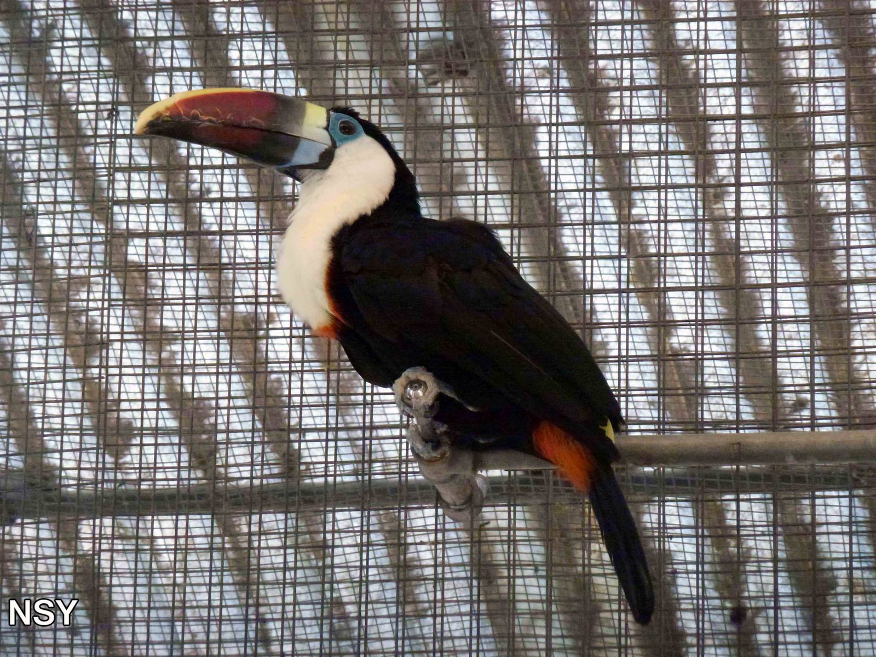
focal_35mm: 249
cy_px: 328
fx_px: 6301
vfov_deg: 6.0
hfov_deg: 8.0
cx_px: 438
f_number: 5.6
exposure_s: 1/50
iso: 800
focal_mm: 44.5
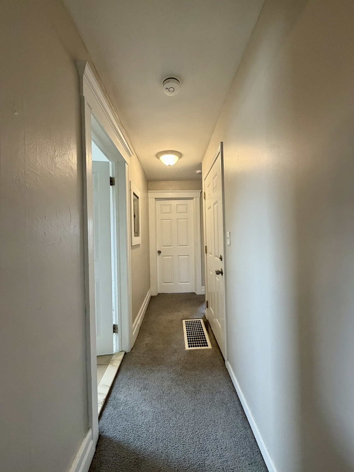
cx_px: 177
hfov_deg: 85.7
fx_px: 191
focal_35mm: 14
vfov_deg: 102.1
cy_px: 236
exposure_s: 1/113
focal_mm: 2.22
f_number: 2.2
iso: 320
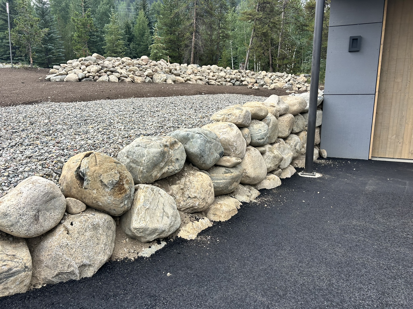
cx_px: 206
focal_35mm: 26
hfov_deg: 67.3
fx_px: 310
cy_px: 154
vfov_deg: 53.1
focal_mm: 5.7
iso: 40
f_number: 1.5
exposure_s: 1/241
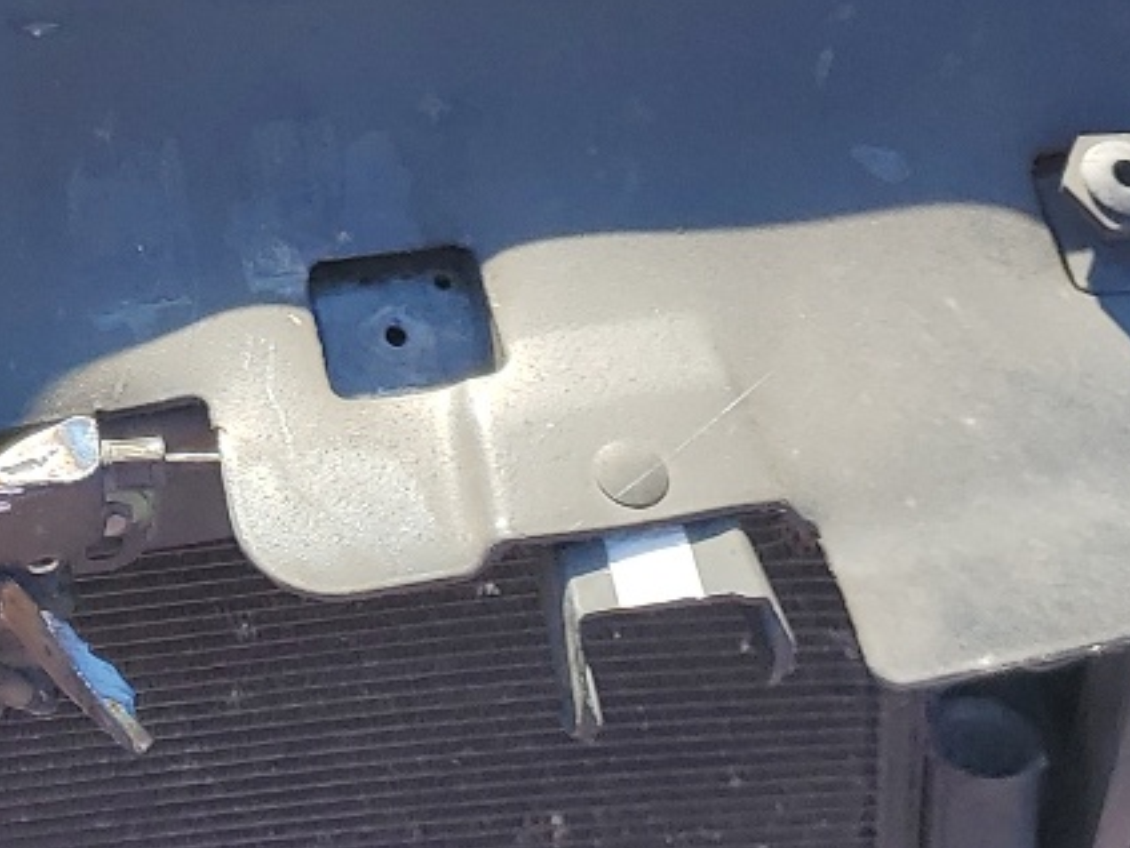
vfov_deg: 13.6
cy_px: -653
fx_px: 3199
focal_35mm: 98
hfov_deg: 19.1
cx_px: -157
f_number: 1.5
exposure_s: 1/588
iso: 50
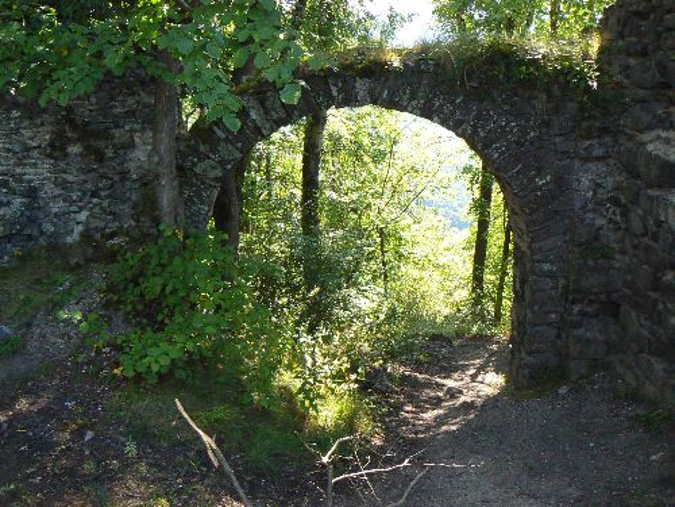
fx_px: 702
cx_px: 338
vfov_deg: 39.7
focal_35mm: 36
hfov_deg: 51.4
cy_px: 254
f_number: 5.6
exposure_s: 1/125
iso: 200
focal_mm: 6
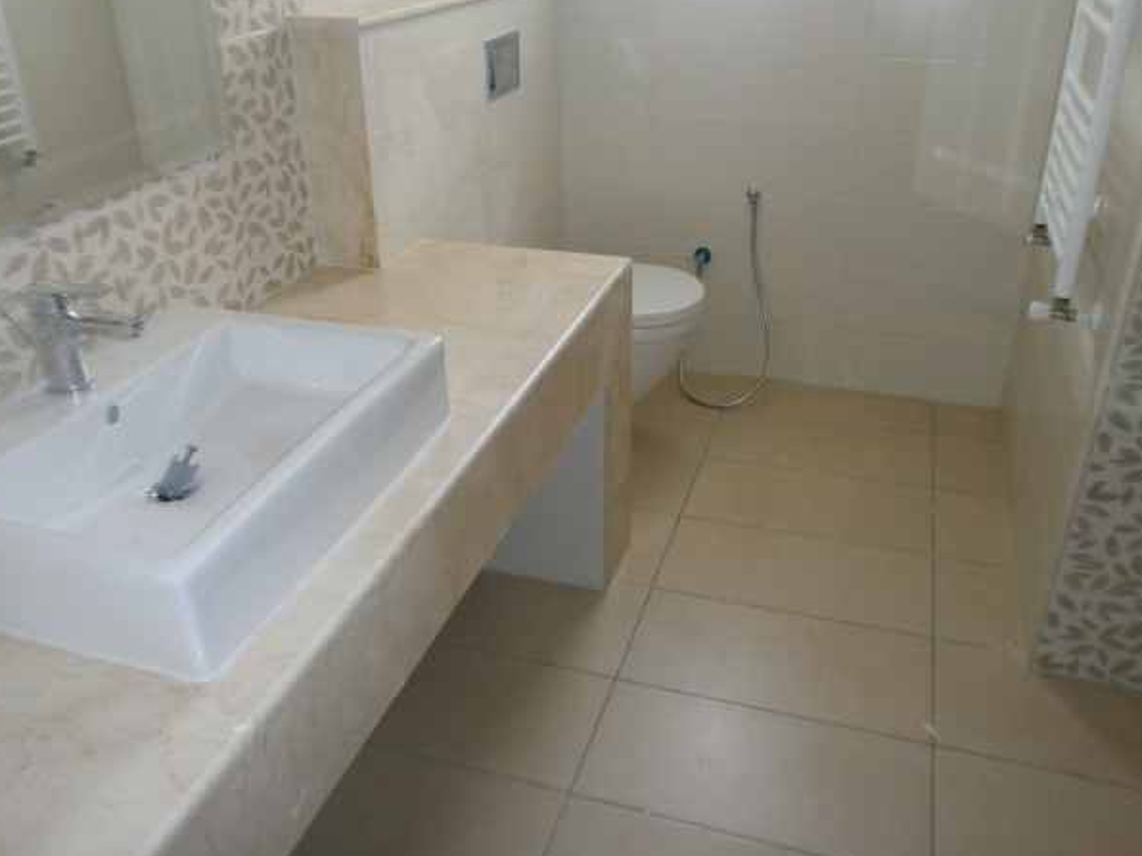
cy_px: 406
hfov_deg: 61.7
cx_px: 558
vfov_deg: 48.2
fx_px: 957
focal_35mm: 29
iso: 125
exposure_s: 1/30
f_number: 2.9
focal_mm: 4.8
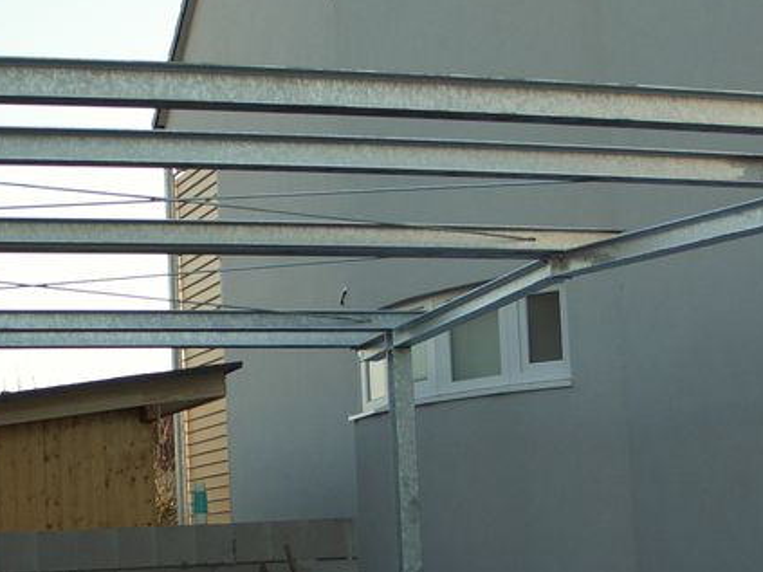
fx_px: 1719
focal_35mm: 78
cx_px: 215
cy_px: 424
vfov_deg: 18.8
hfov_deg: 24.8
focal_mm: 7.1
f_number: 2.8
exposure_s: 1/250
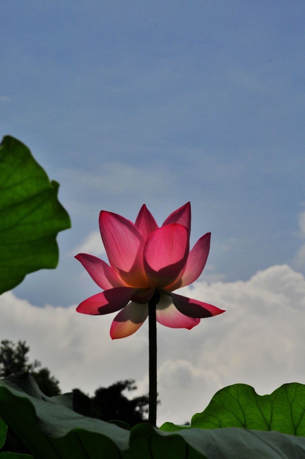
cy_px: 230
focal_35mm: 158
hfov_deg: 8.7
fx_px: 2007
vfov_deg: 13.1
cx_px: 152
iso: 200
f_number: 14
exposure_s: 1/1250
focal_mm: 105
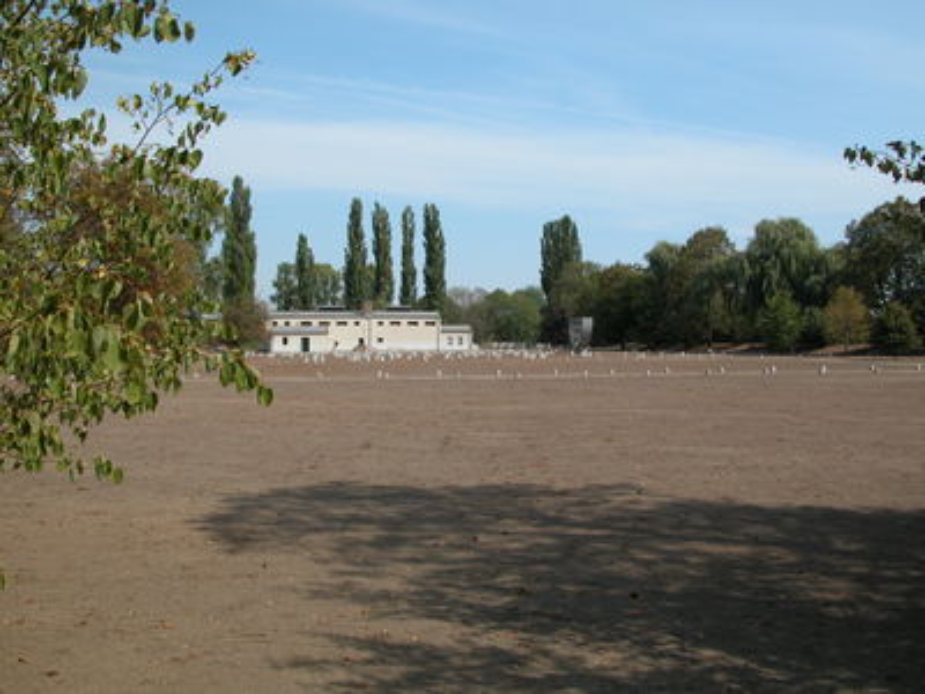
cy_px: 347
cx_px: 462
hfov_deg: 52.6
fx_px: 935
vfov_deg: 40.7
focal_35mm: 35
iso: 100
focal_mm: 8.9
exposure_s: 1/342
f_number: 6.3
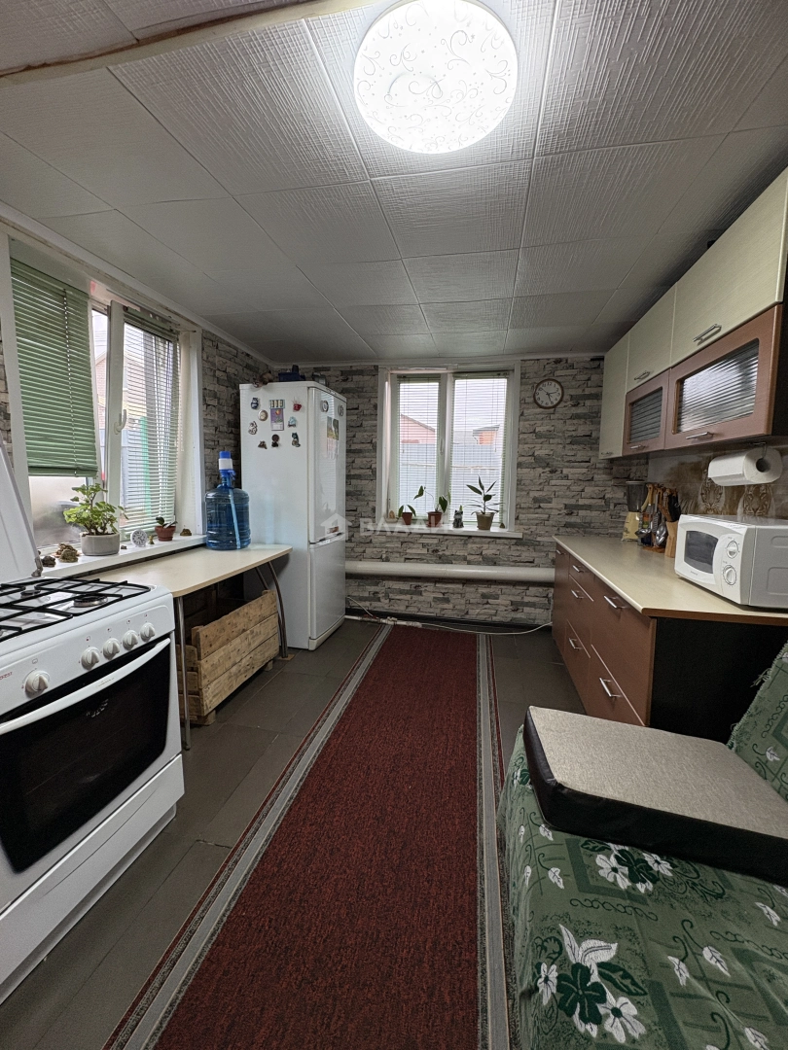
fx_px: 425
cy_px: 525
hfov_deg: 85.7
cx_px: 394
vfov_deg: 102.1
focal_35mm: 14
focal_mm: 2.22
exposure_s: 1/61
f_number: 2.2
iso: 250
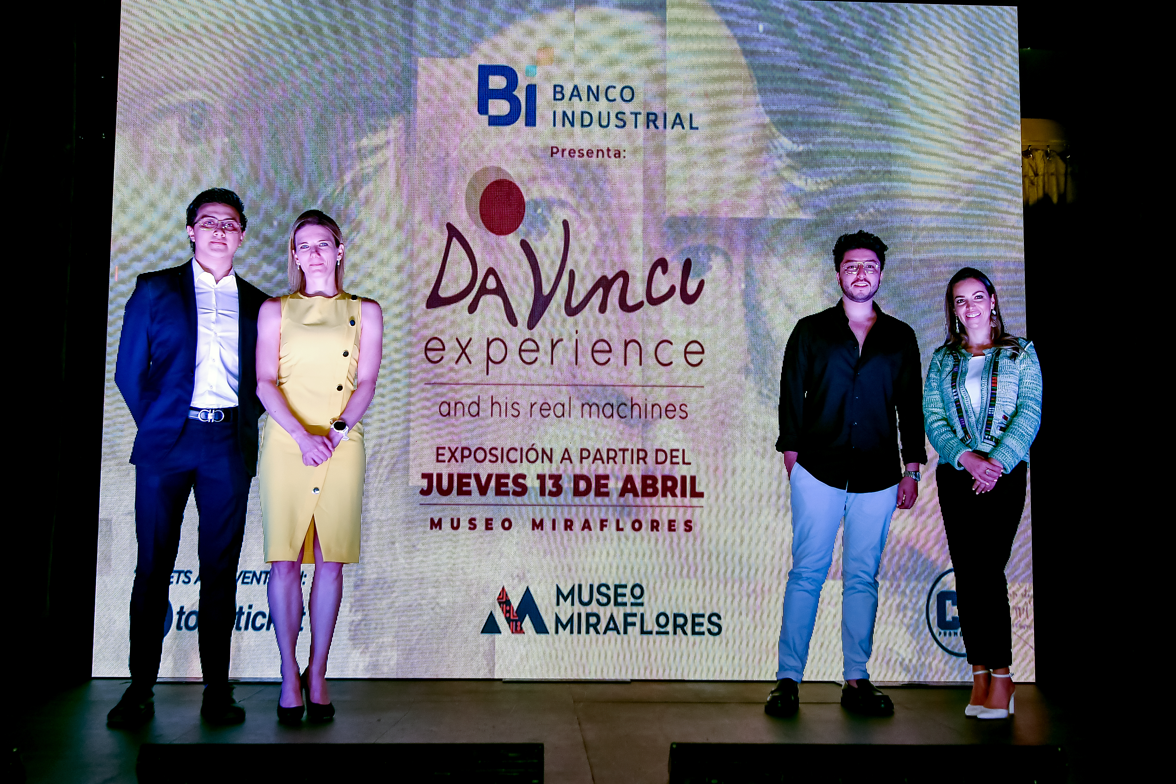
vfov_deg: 30.5
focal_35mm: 44
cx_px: 588
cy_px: 392
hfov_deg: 44.5
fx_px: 1437
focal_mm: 22
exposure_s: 1/80
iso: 500
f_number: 4
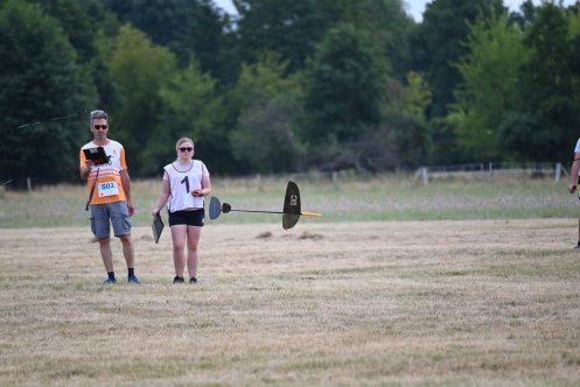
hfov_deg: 5.2
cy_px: 194
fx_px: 6448
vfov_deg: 3.4
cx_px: 290
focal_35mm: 400
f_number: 6.3
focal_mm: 400
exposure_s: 1/1250
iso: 640
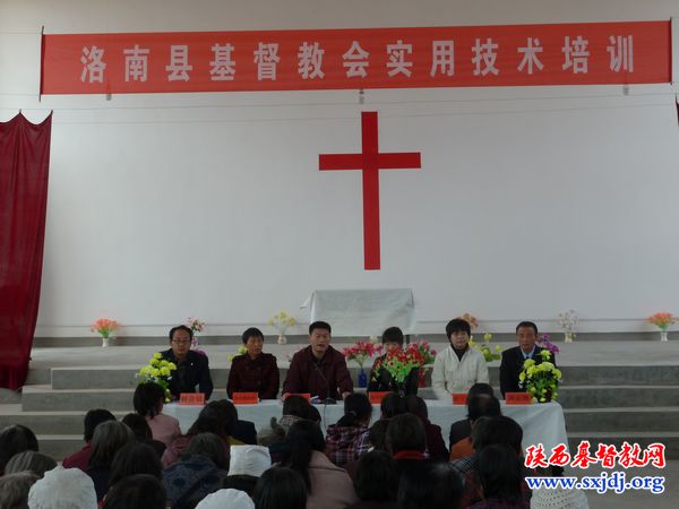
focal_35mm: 63
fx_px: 1236
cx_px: 340
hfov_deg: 30.7
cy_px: 254
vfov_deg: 23.3
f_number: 4
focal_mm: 10.3
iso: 80
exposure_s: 1/40
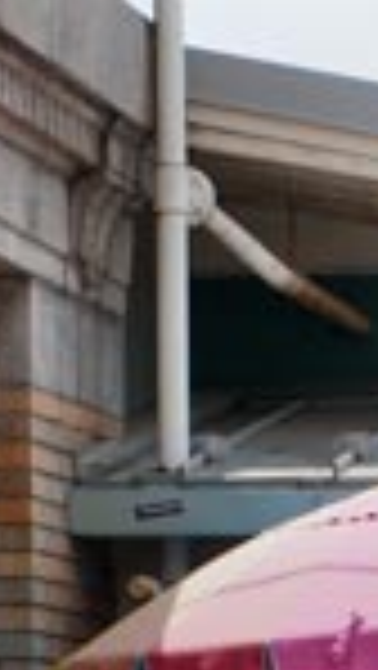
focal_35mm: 294
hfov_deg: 4.1
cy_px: 857
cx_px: 738
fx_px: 5230
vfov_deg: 7.3
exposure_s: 1/800
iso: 200
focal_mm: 48
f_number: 6.3
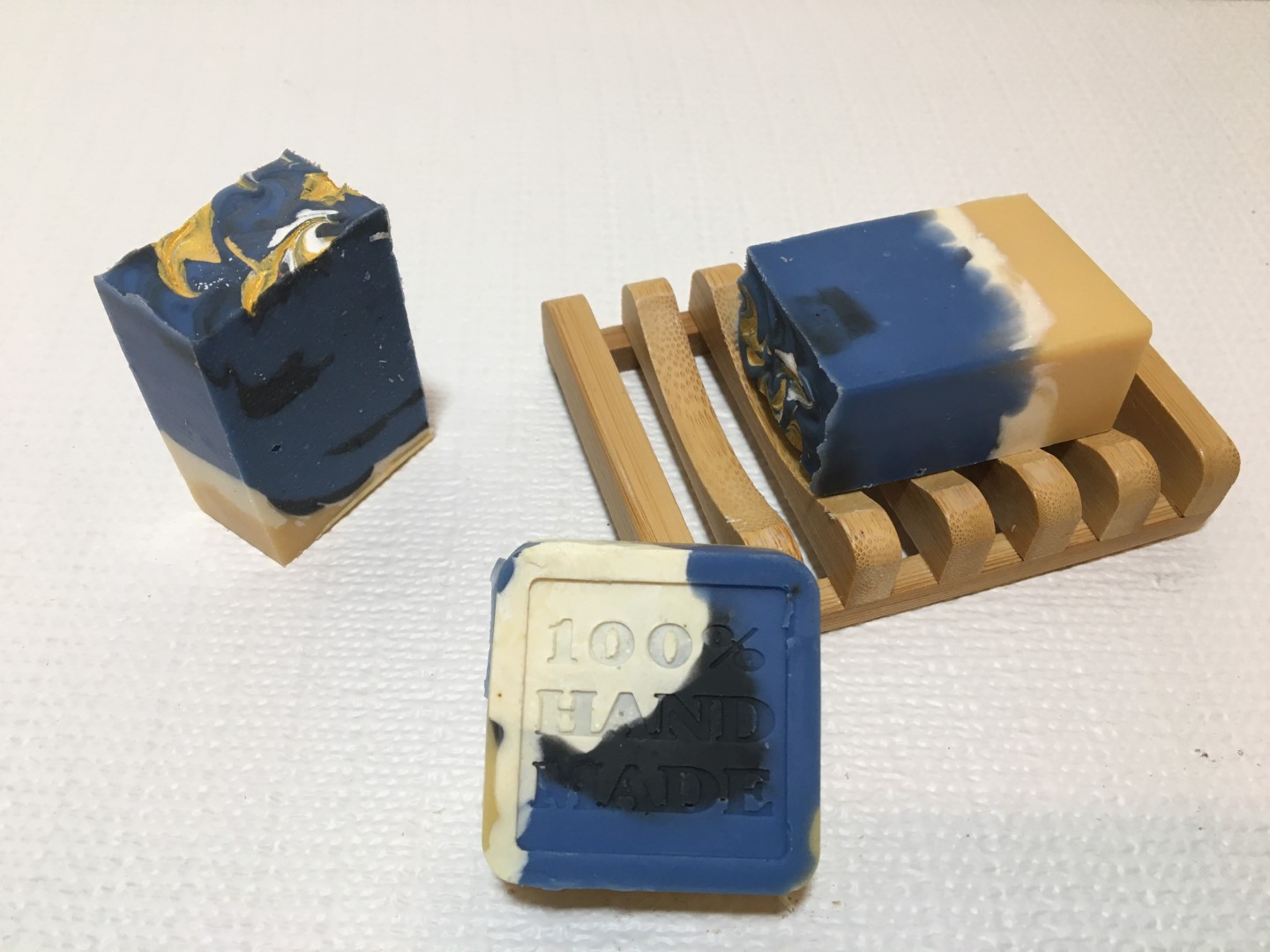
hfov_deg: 61.7
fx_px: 1064
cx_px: 635
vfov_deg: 48.2
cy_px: 476
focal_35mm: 29
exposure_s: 1/30
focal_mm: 4.15
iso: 32
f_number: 2.2
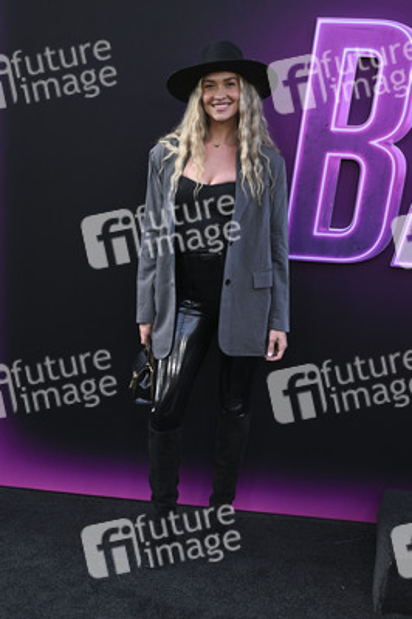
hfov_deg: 28.0
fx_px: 825
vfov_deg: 41.1
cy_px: 310
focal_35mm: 48
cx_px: 206
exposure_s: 1/320
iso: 1000
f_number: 7.1
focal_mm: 48
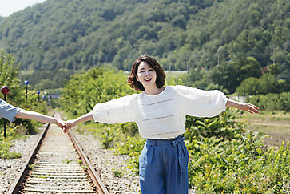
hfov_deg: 26.3
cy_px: 144
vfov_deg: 17.8
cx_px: 67
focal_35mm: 76
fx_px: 612
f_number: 3.2
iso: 100
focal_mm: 46
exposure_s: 1/2000
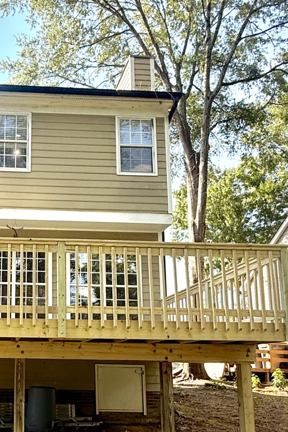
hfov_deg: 34.2
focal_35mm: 36
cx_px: 14
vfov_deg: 51.4
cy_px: 310
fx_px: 432
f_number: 2.2
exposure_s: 1/458
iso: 64
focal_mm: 2.22
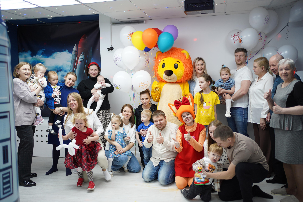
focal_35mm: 35
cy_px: 101
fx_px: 295
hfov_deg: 54.4
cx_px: 152
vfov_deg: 37.9
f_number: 1.8
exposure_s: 1/125
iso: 200
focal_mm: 35
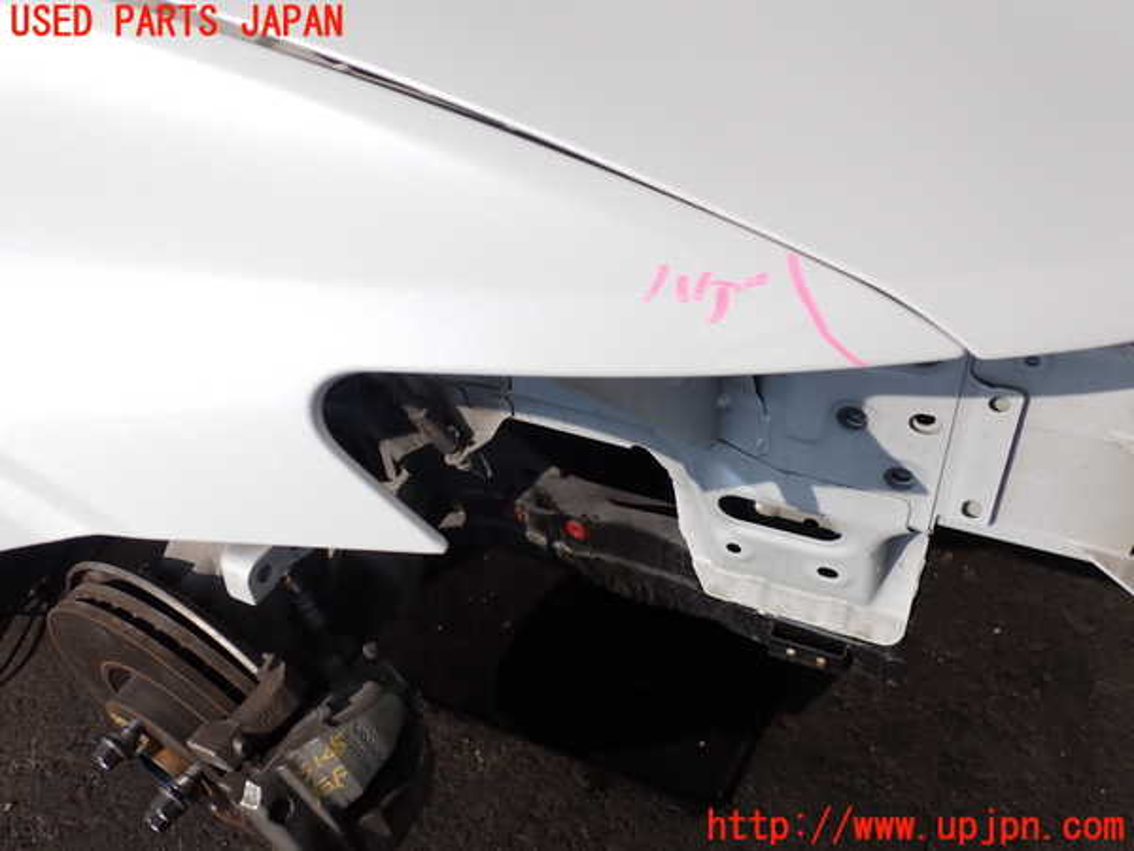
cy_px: 426
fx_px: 983
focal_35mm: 30
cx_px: 567
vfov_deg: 46.8
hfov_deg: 60.0
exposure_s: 1/200
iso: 100
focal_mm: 5.4
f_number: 9
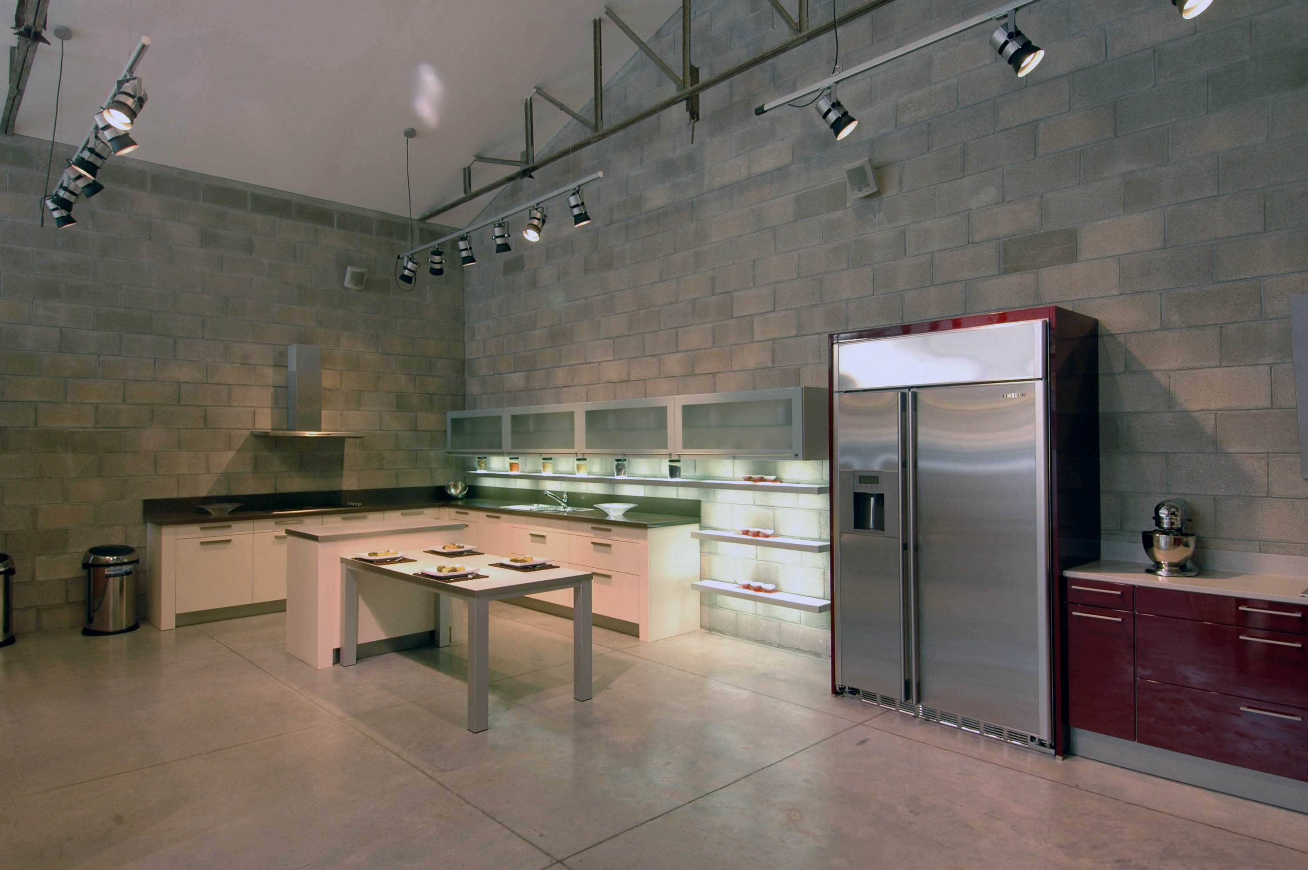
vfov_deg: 59.4
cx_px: 654
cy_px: 435
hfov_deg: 81.3
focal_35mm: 21
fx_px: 762
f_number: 11
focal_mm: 14
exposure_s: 1/2.5
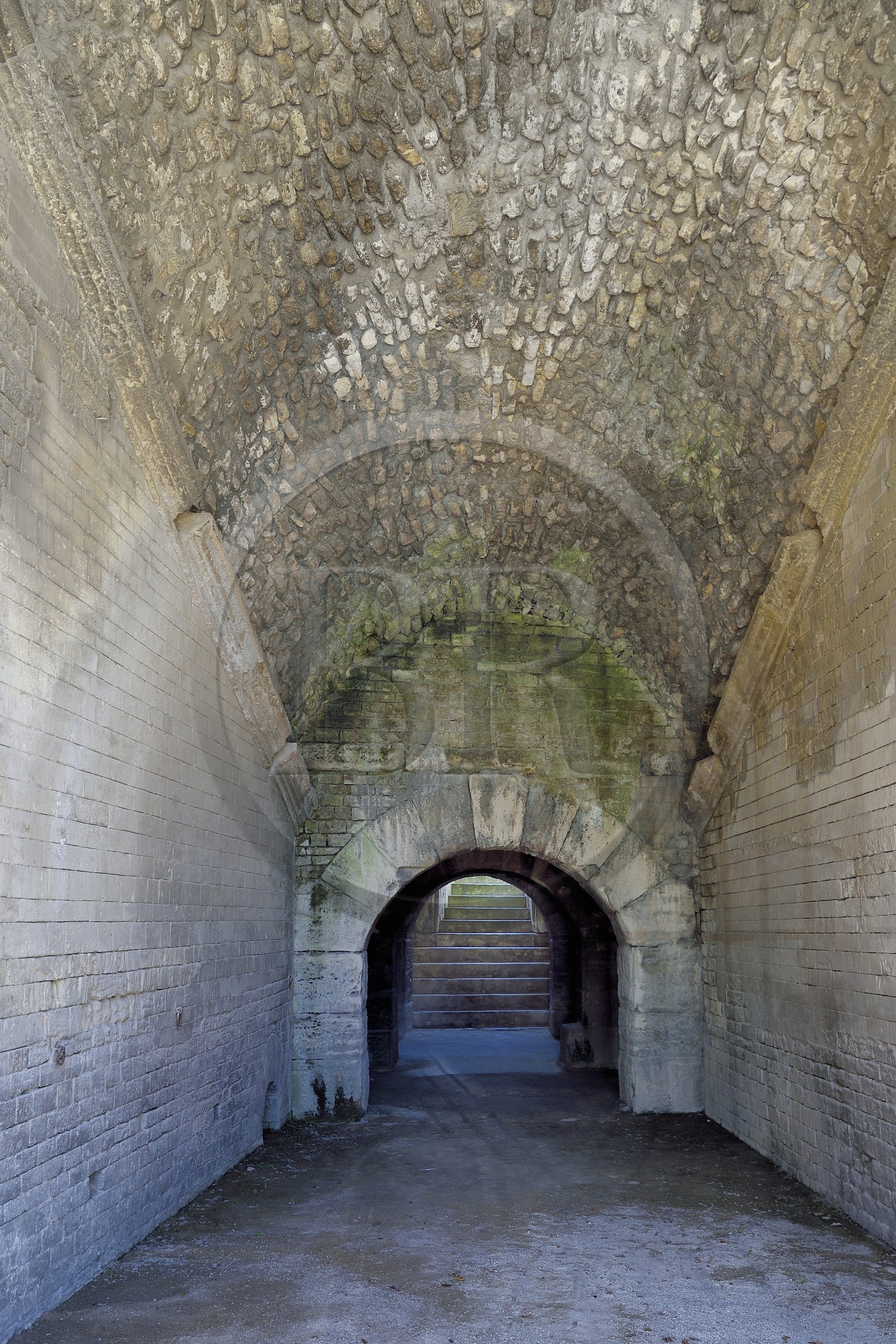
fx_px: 1269
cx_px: 448
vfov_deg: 55.8
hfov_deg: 38.9
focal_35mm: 34
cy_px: 672
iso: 400
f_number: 7.1
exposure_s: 1/50
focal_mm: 34
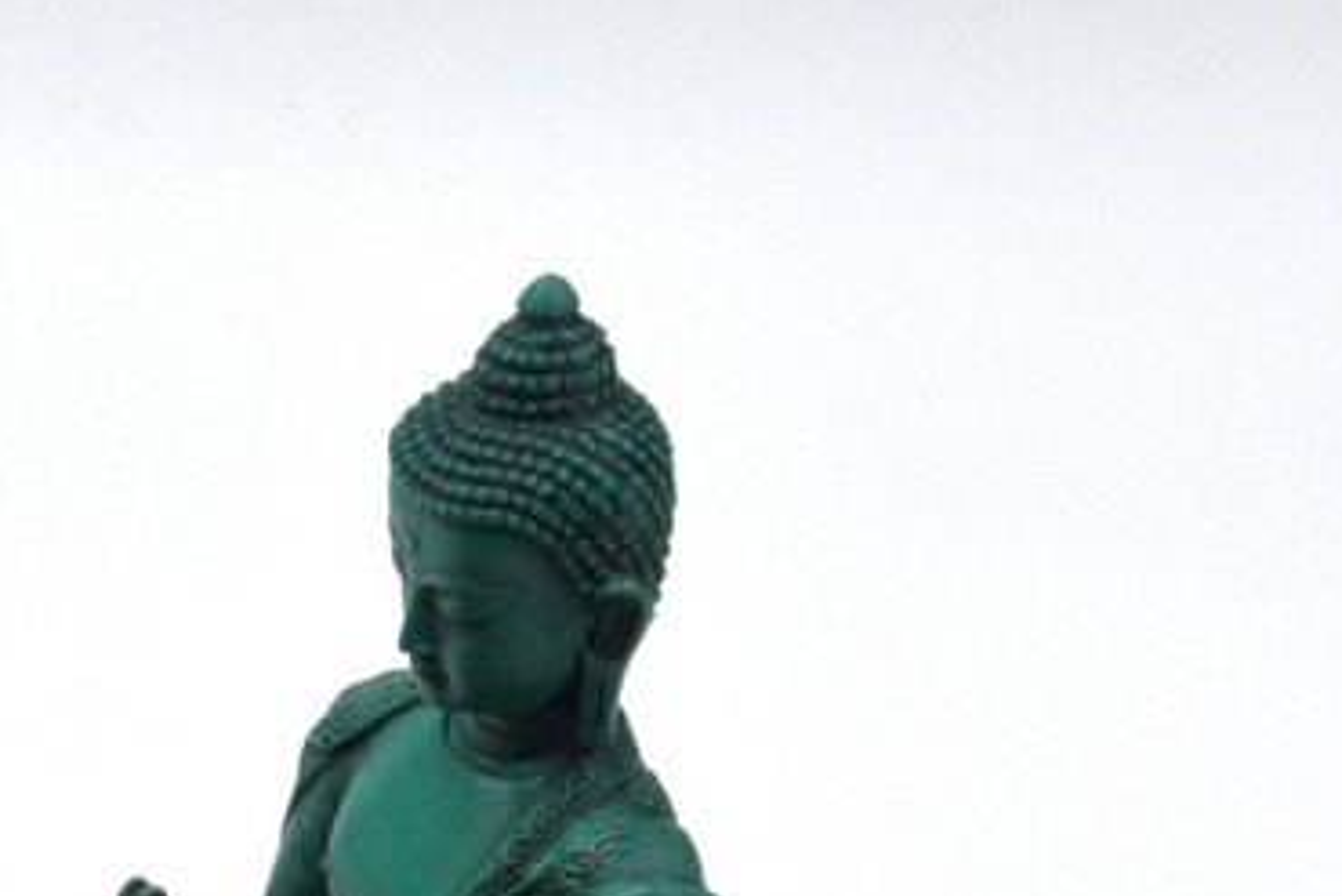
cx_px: -508
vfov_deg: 5.1
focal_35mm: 268
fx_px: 9980
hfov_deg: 7.6
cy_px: 1386
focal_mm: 55
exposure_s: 1/200
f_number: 14
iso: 1600
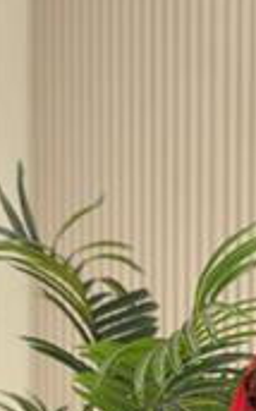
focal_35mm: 158
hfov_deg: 8.0
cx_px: 467
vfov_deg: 12.7
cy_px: 584
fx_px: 1770
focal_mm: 6.86
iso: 80
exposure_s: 1/291
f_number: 1.78
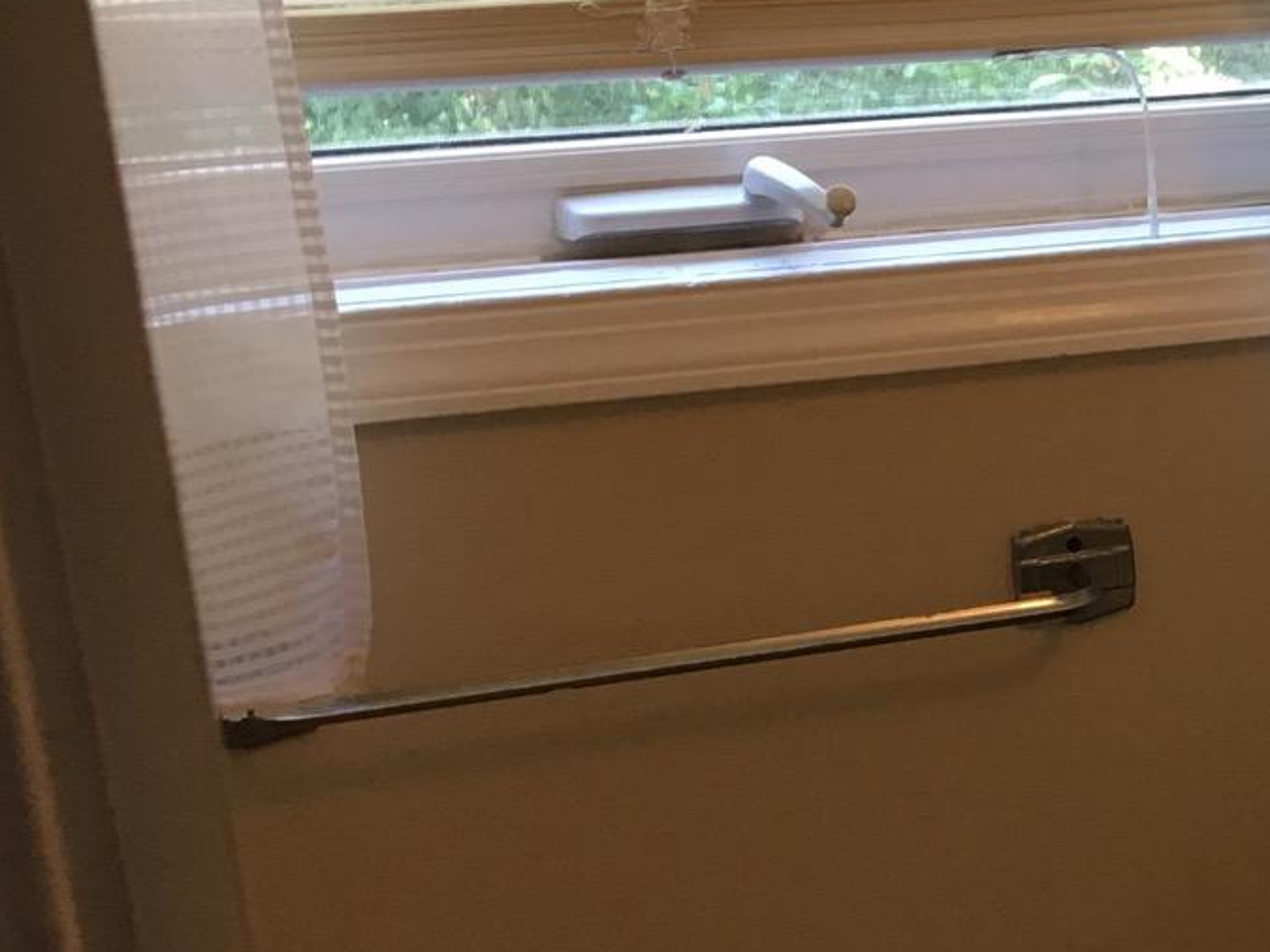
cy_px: 856
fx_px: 3228
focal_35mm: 88
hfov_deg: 20.0
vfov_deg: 16.6
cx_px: 1759
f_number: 2.2
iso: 80
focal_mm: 4.15
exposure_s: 1/30
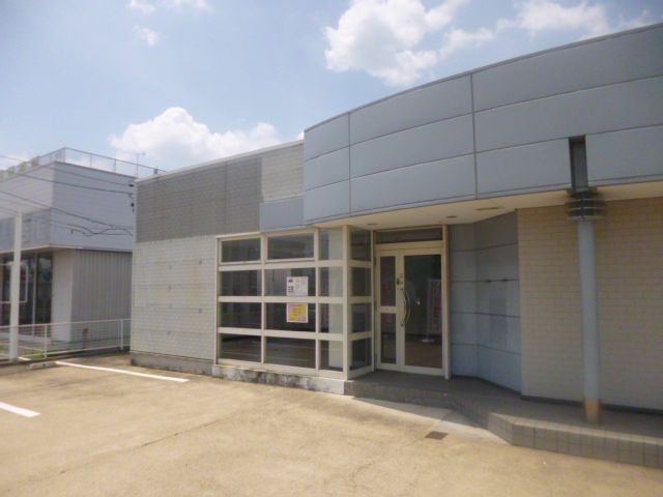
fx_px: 460
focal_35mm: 24
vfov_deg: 56.8
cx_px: 332
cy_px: 248
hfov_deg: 71.6
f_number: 9
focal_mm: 4.3
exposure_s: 1/640
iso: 400
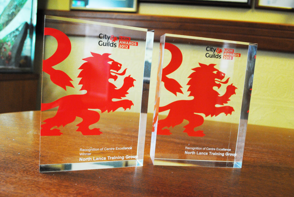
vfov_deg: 40.1
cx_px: 147
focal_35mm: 33
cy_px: 98
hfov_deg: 57.2
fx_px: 270
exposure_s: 1/40
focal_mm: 22
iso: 800
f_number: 6.3
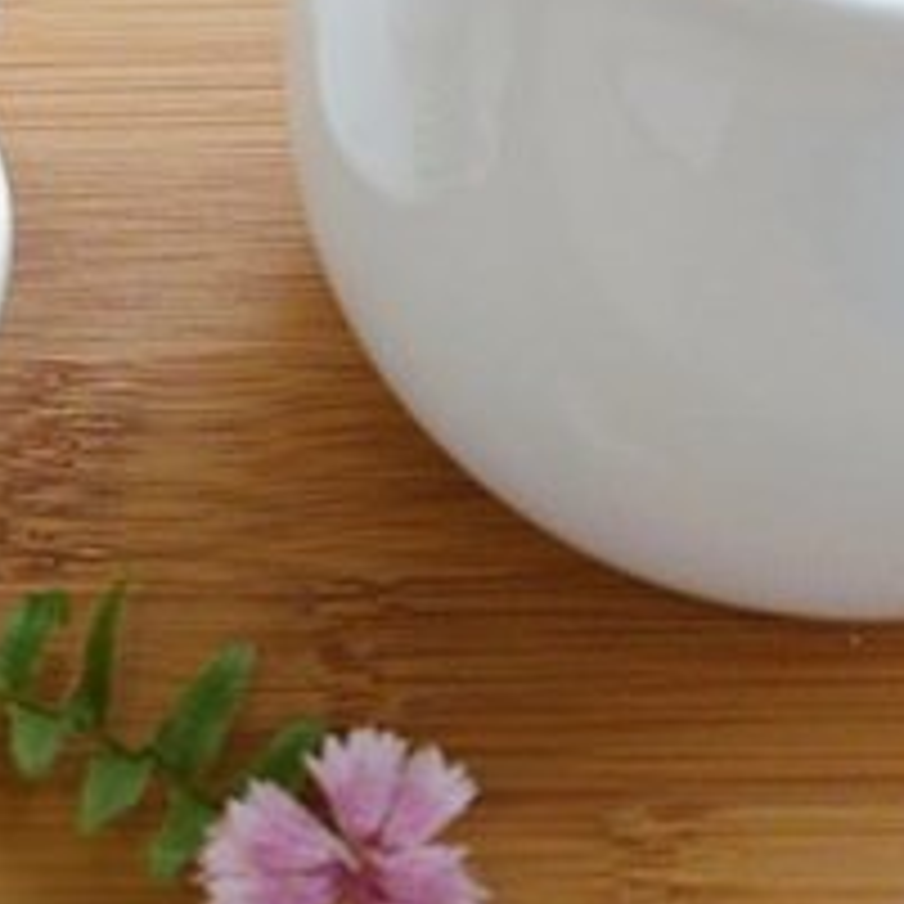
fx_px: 6264
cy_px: 63
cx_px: -49
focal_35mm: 212
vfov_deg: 8.2
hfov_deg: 8.2
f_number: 4
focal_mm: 39
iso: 200
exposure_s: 1/70
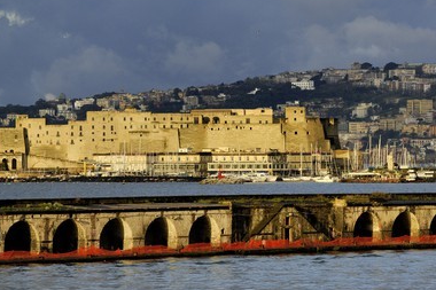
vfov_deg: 5.2
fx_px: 3220
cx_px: 209
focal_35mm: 266
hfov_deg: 7.7
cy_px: 143
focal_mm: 160
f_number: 9
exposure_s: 1/160
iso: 200
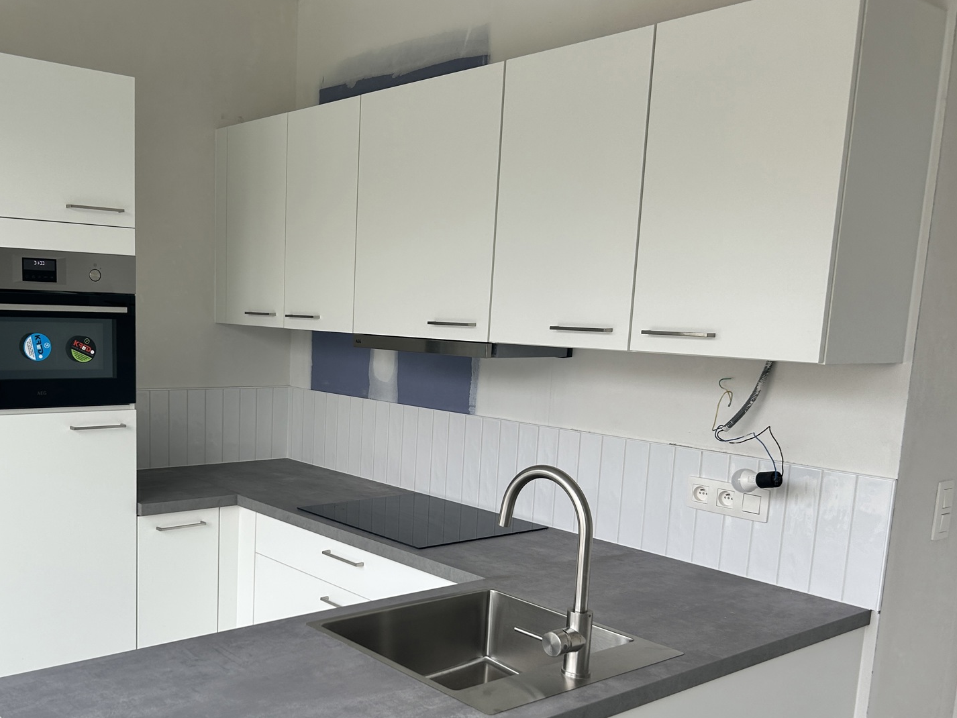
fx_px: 968
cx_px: 327
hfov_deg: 51.7
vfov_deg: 40.4
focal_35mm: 35
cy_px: 457
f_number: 1.5
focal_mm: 5.7
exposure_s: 1/289
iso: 40
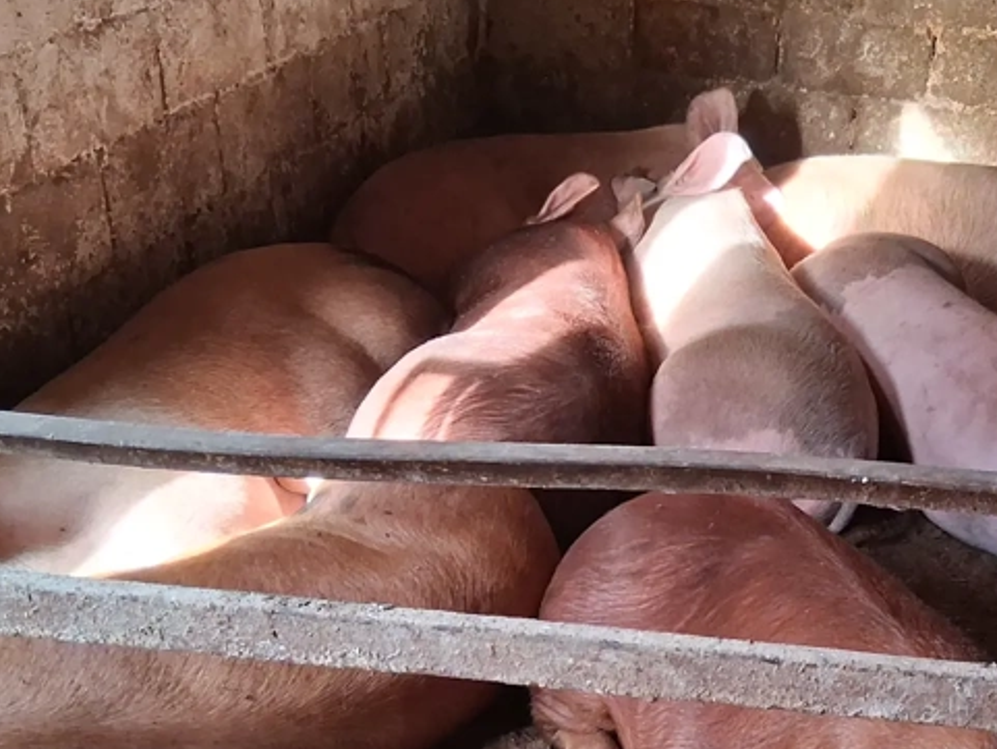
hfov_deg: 34.8
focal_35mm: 54
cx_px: 738
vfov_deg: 26.5
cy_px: 612
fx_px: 1556
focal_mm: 3.98
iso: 500
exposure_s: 1/120
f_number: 1.8
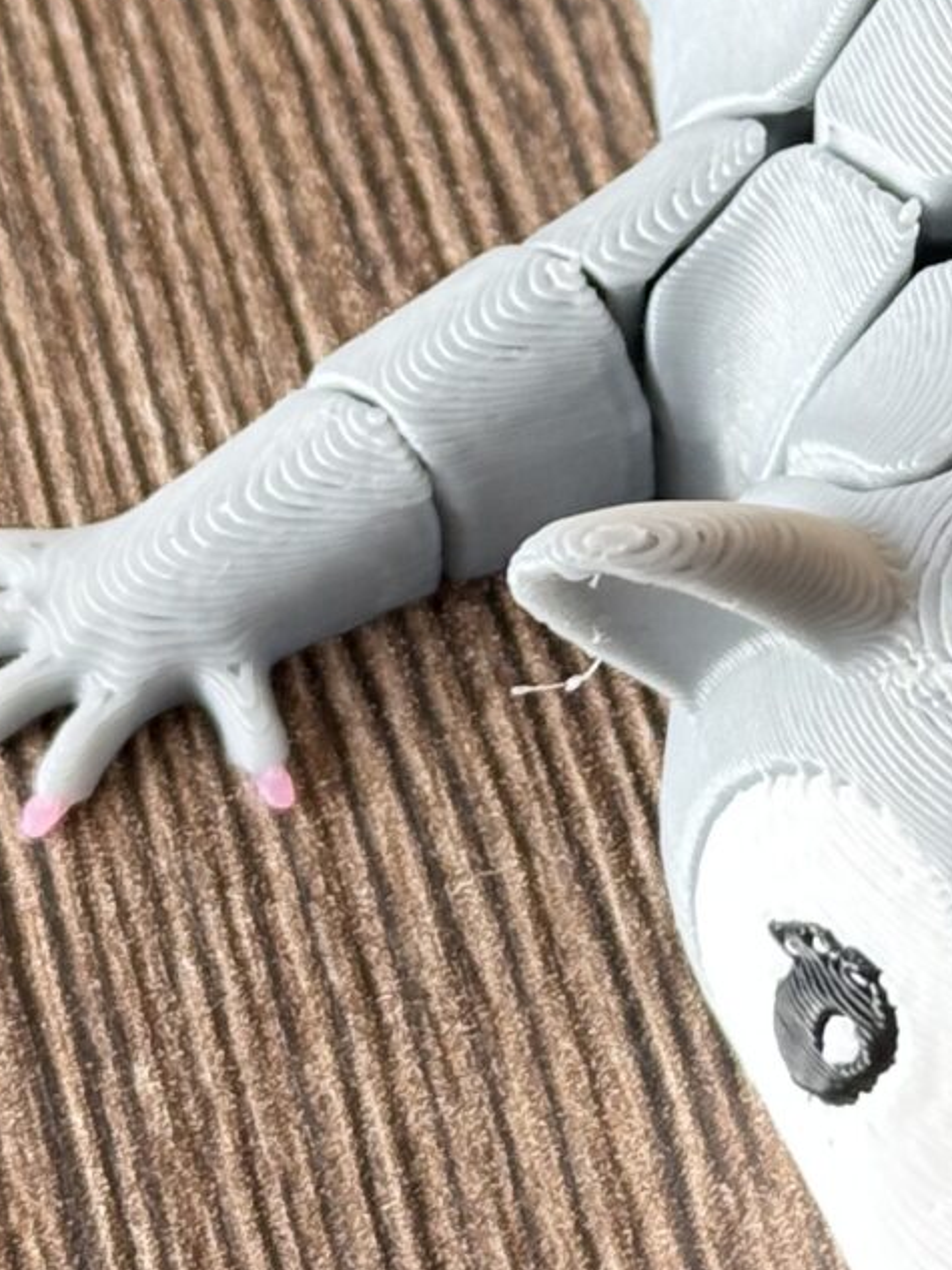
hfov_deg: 7.6
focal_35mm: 194
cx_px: 836
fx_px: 7111
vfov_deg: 10.1
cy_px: 66
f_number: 1.78
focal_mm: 6.76
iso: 100
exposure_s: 1/142
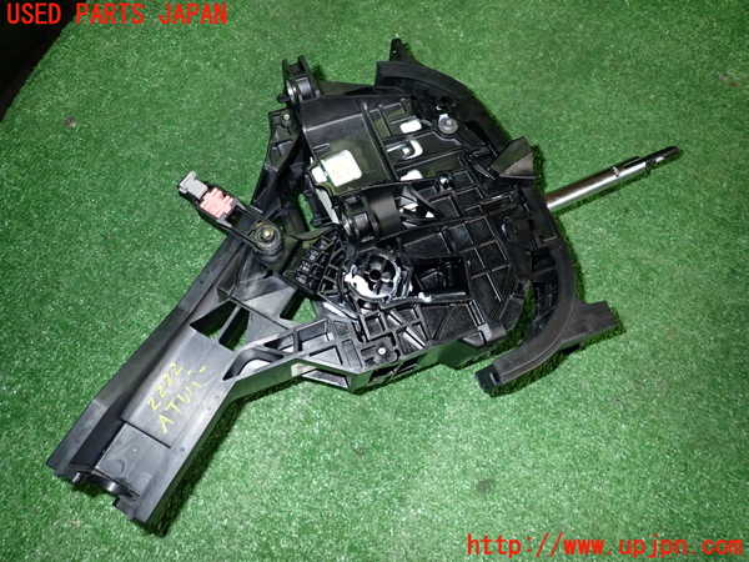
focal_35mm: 25
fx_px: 541
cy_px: 281
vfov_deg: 54.9
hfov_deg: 69.4
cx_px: 374
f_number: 5.6
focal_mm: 4.5
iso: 400
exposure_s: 1/30
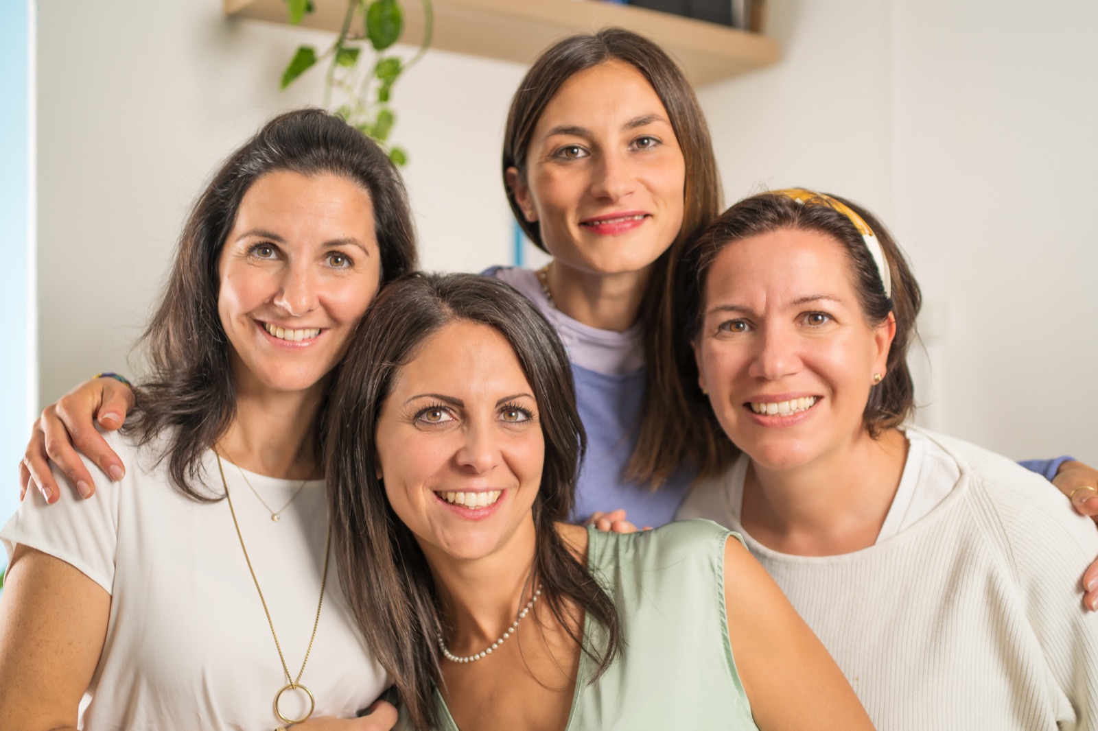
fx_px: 1067
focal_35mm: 35
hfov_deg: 54.4
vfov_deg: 37.8
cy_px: 366
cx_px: 549
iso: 100
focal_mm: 35
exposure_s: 1/50
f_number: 1.8
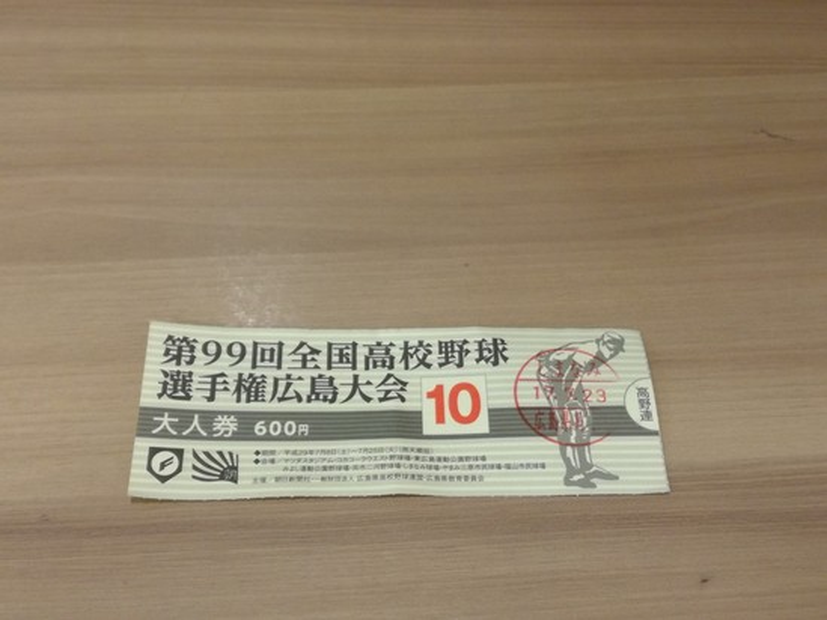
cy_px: 310
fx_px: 1028
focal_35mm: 43
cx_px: 414
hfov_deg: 43.8
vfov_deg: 33.6
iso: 200
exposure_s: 1/33.3
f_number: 2
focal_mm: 3.79
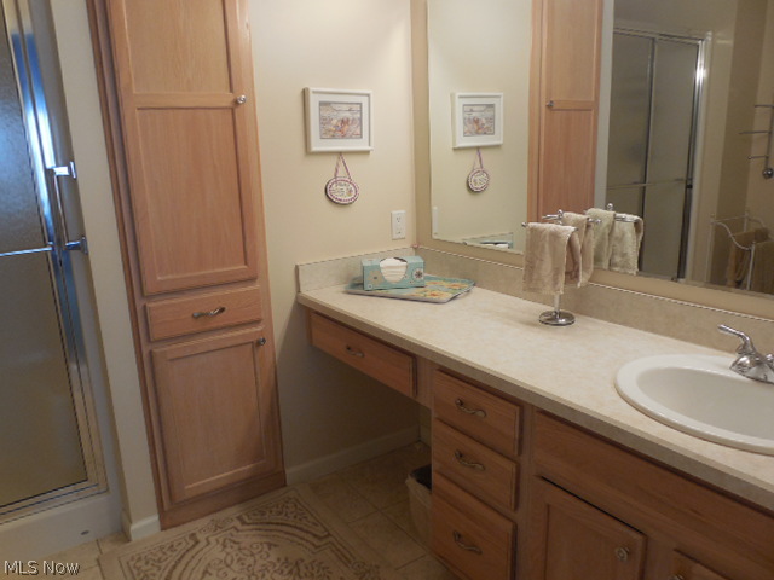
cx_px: 387
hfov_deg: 67.3
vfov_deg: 53.1
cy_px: 290
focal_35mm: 26
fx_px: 581
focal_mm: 4.6
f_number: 3.5
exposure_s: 1/30
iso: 180
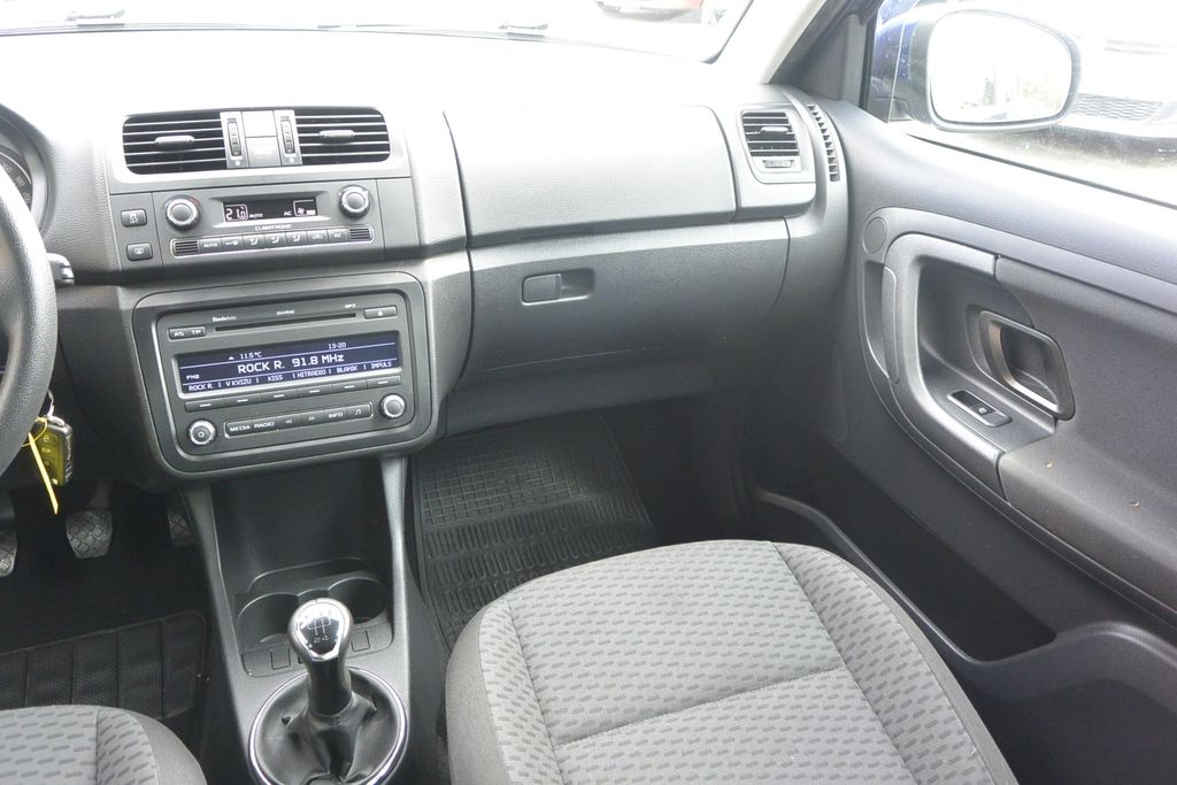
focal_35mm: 27
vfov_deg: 47.9
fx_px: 883
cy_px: 392
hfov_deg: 67.4
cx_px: 588
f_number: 3.5
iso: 640
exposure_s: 1/60
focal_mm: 10
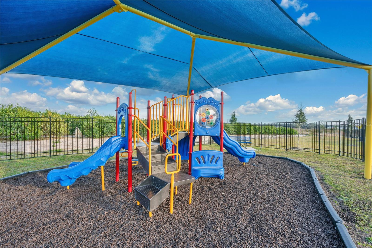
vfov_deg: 73.7
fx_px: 165
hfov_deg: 96.7
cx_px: 186
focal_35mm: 16
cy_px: 124
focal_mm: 16
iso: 100
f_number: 8
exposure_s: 1/40
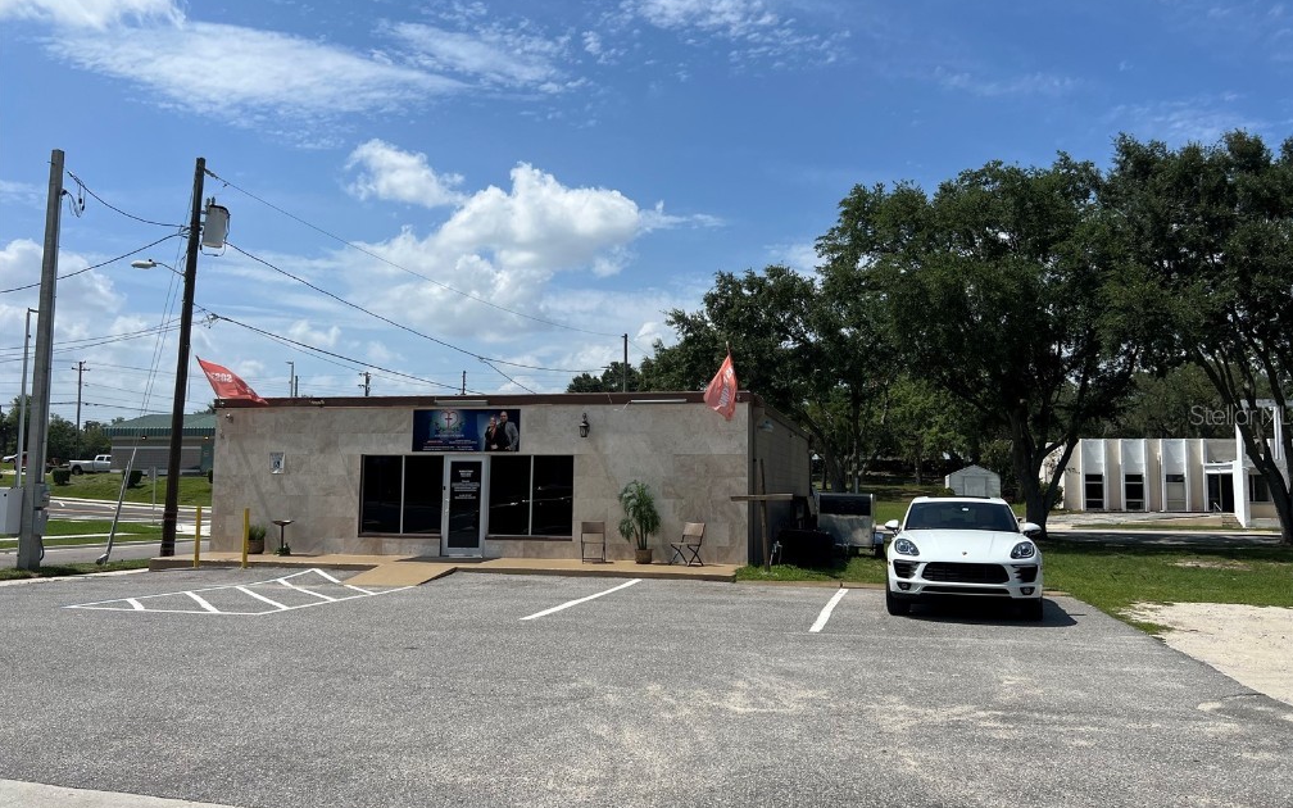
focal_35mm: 28
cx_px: 654
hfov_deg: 66.5
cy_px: 414
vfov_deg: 44.5
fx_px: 987
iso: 50
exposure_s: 1/7463
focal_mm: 5.7
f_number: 1.5
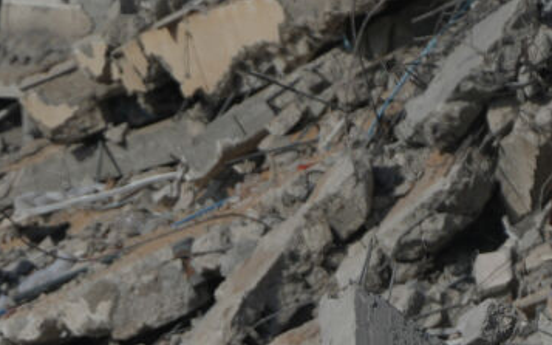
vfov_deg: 0.8
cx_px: 197
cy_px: 858
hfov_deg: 1.3
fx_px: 23615
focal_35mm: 1570
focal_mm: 312
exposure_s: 1/2500
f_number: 5.6
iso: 125
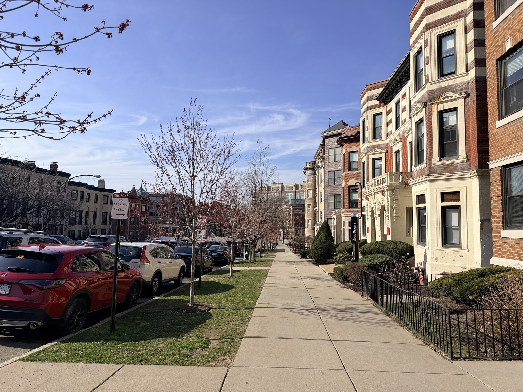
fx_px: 363
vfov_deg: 56.8
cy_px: 196
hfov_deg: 71.6
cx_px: 262
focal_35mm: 24
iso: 80
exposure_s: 1/7353
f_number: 1.78
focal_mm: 6.76
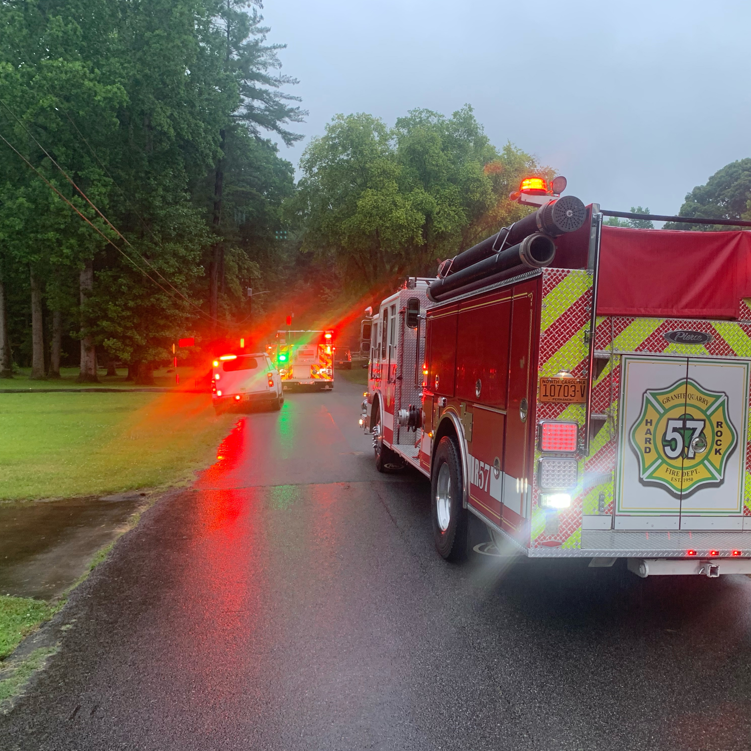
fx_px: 761
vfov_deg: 52.5
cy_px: 373
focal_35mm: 31
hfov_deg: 52.4
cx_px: 427
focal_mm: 4.25
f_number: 1.8
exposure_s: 1/113
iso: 100
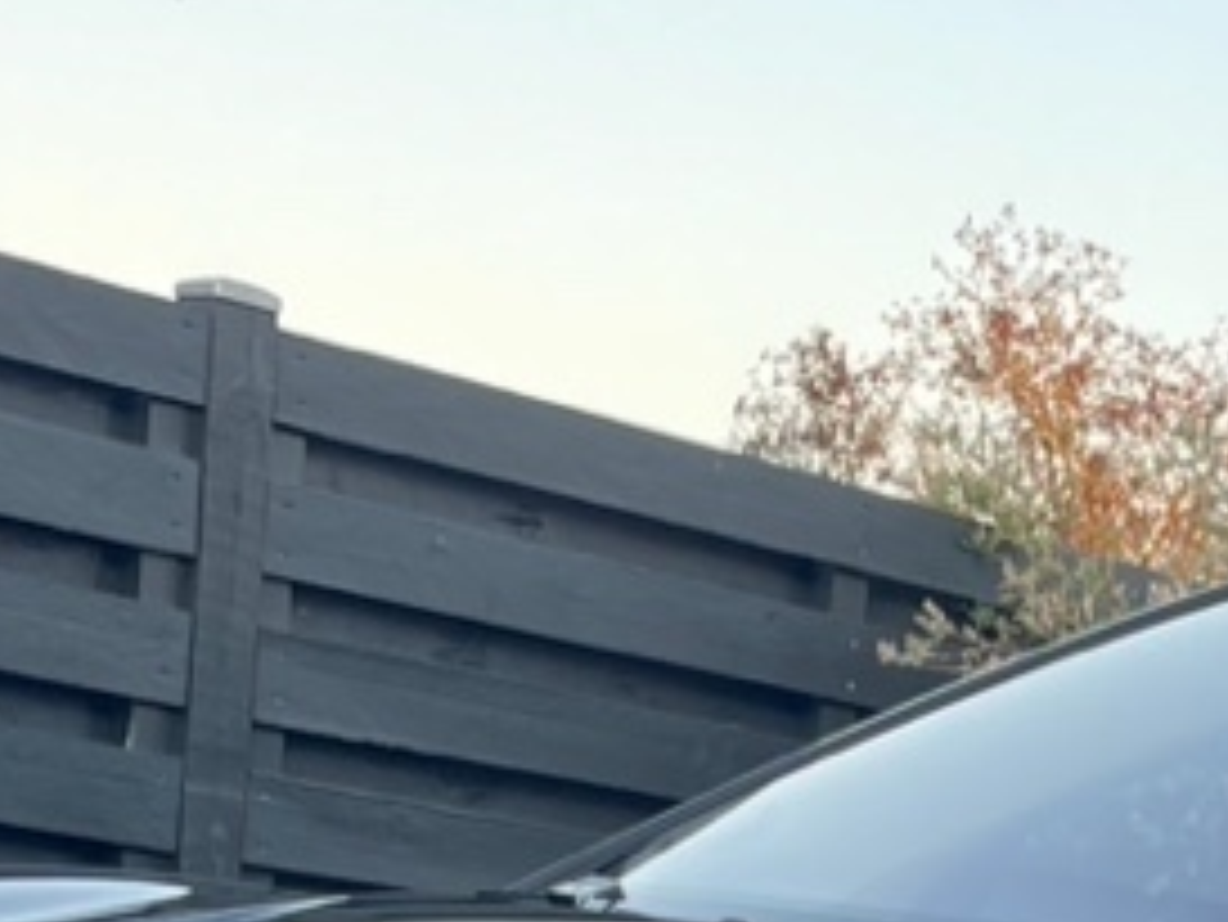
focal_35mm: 122
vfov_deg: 10.9
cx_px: 1457
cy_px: 1956
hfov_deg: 15.6
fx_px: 4330
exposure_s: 1/121
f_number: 1.6
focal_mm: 4.2
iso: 40
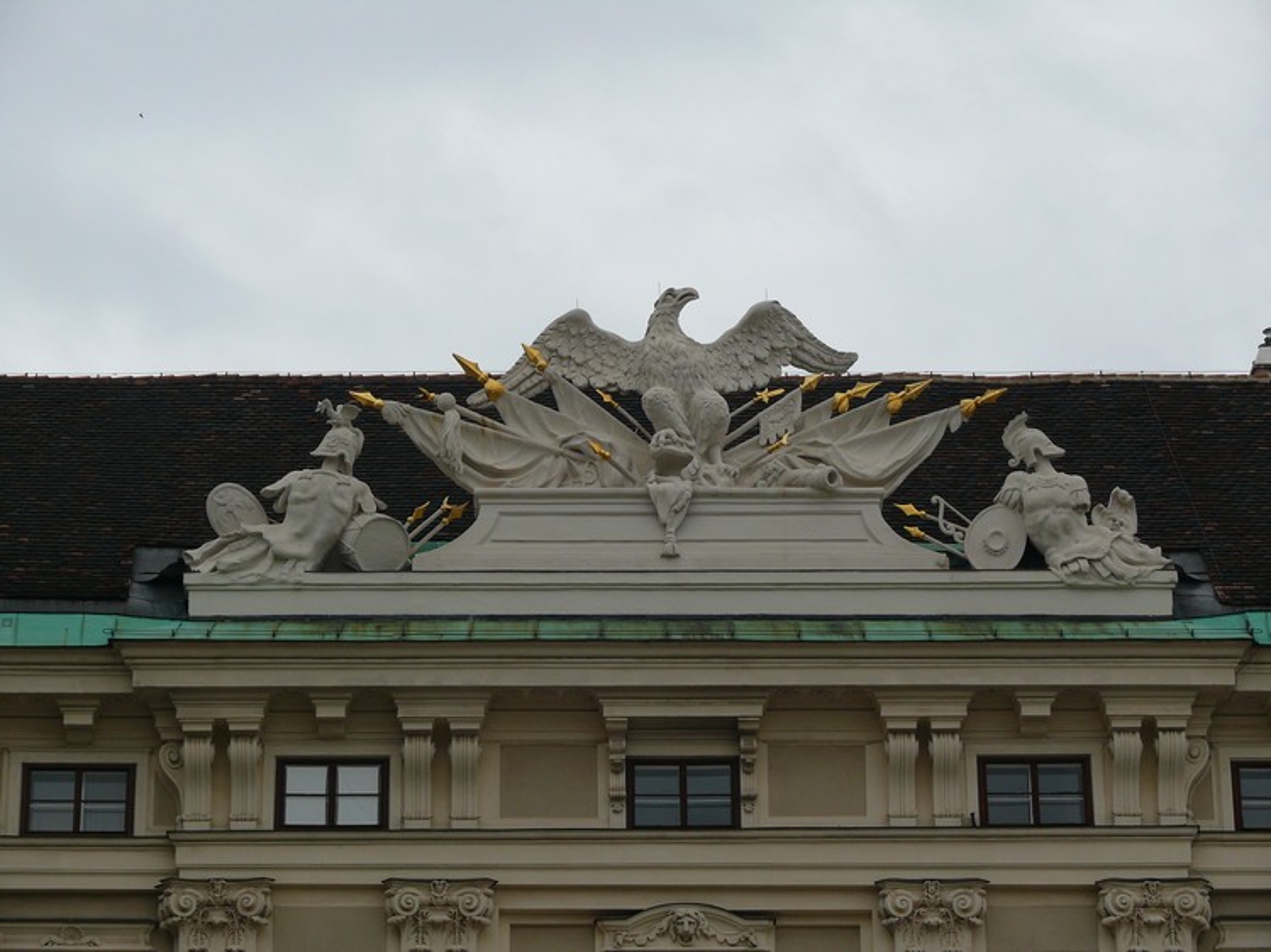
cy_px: 476
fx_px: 4441
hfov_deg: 16.3
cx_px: 636
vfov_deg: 12.2
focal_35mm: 121
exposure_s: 1/250
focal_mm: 25.5
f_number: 4.5
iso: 100
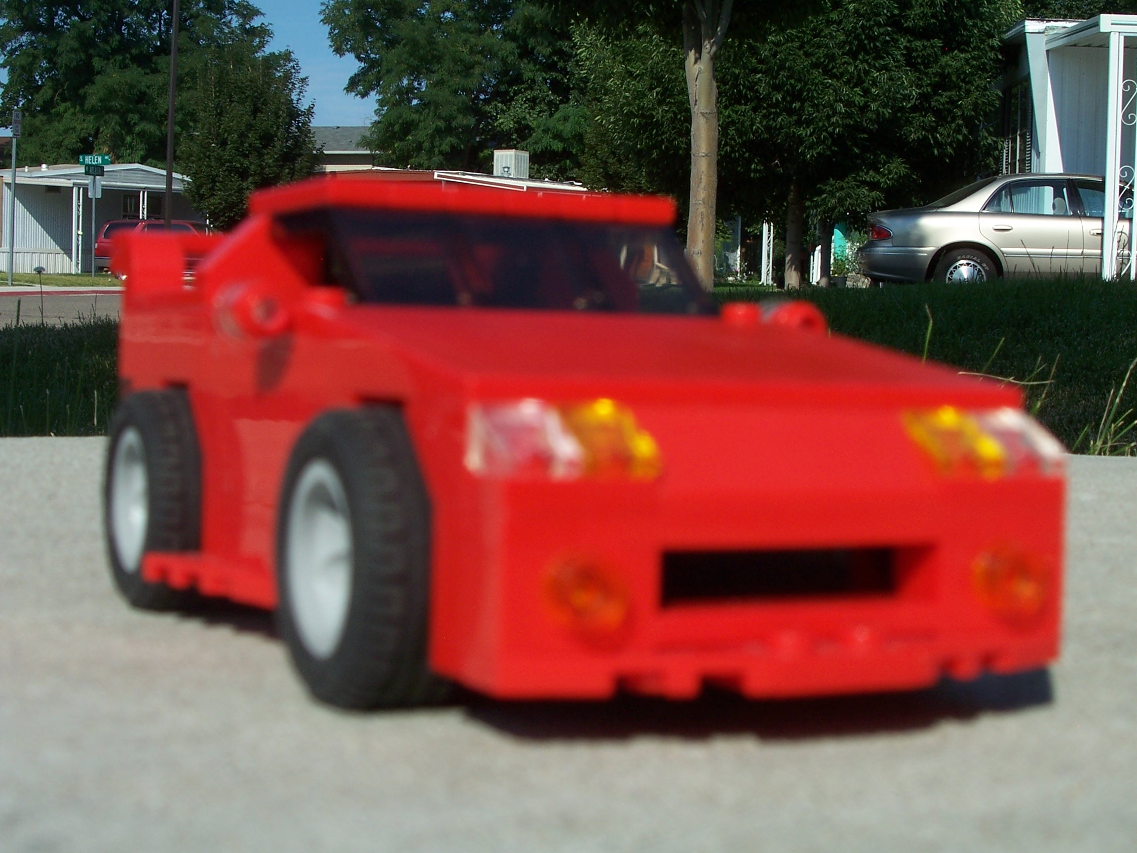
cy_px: 426
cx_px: 568
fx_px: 1971
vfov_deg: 24.4
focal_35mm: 60
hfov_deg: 32.2
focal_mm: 10.3
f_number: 5.6
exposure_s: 1/500
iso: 80
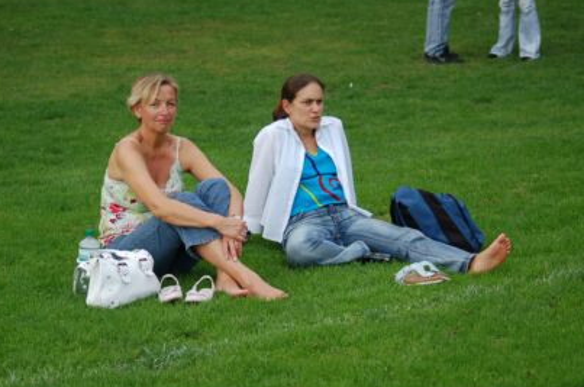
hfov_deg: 17.4
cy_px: 201
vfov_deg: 11.6
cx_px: 275
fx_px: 1910
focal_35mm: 118
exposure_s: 1/1000
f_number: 4
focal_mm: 70
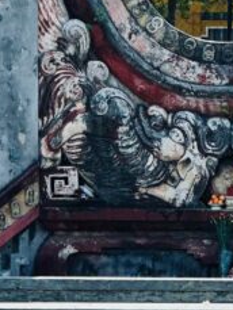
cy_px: 8
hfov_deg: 4.3
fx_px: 3084
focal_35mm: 344
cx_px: 184
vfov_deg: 5.7
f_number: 2.8
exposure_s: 1/401
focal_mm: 9
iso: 32
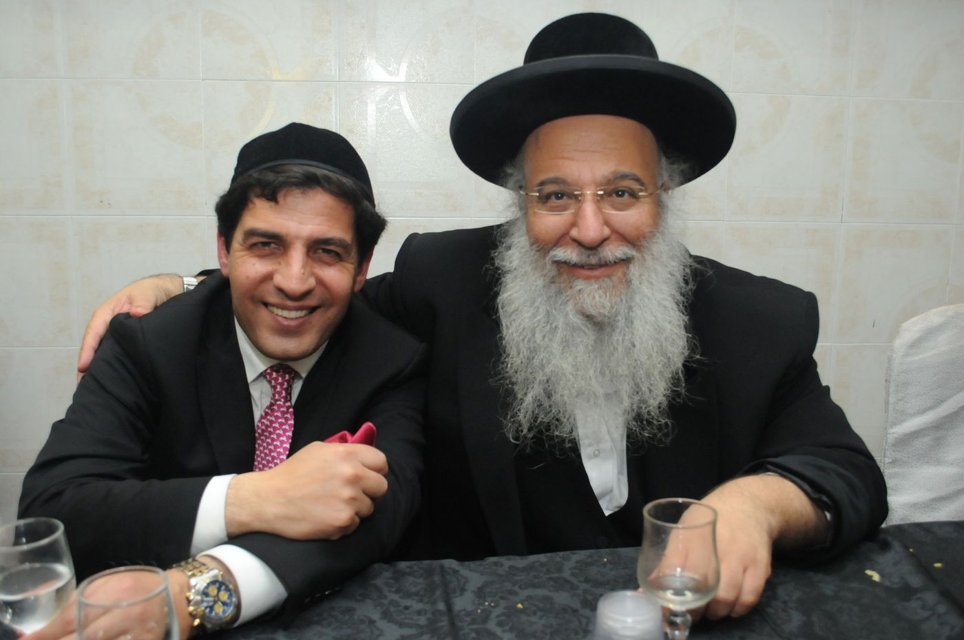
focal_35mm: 33
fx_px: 882
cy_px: 320
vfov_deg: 39.9
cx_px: 482
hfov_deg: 57.3
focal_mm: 22
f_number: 5.6
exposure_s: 1/125
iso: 1600
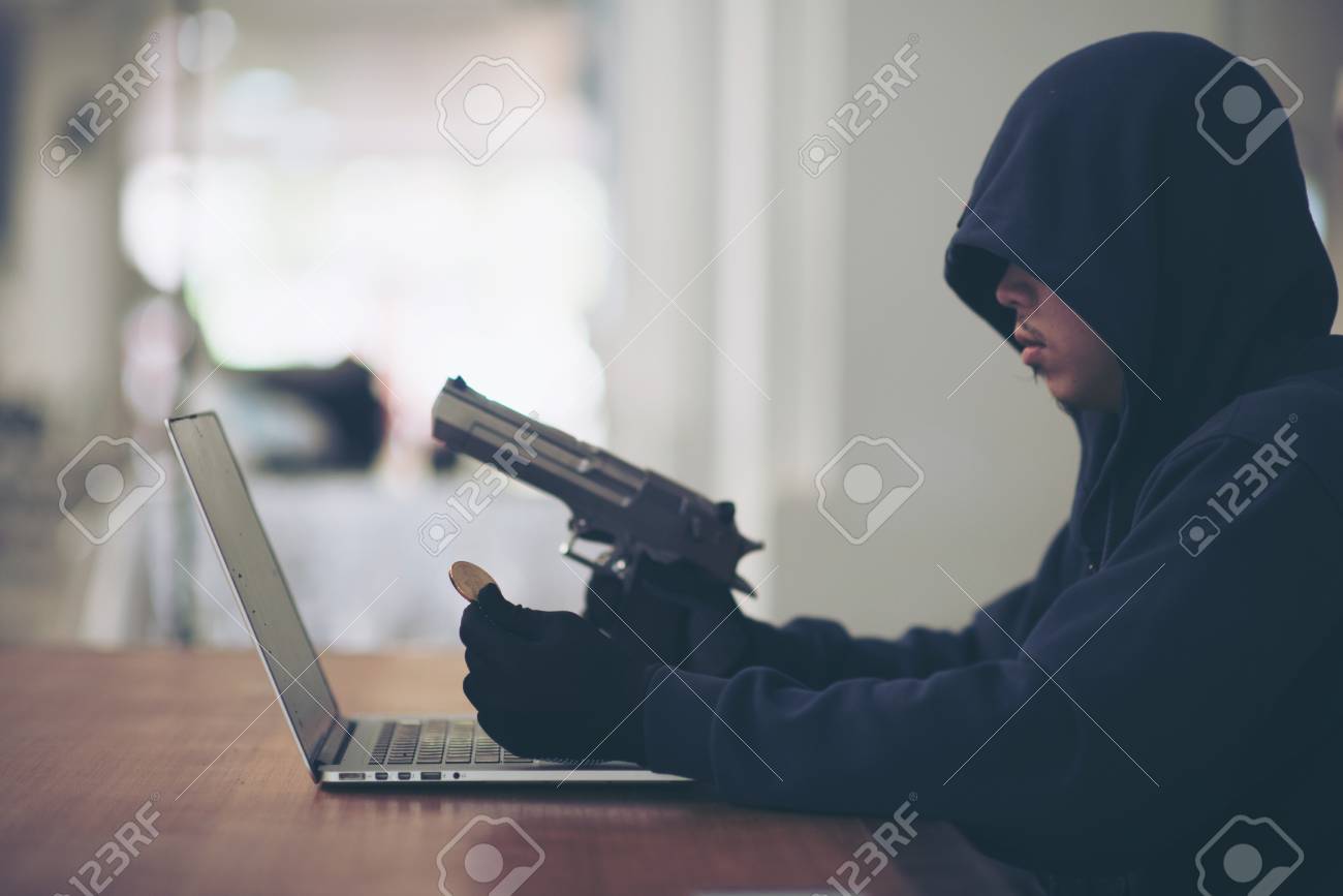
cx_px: 672
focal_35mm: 85
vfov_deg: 16.1
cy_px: 448
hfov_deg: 23.9
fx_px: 3171
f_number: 1.6
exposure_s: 1/200
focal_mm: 85
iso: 320
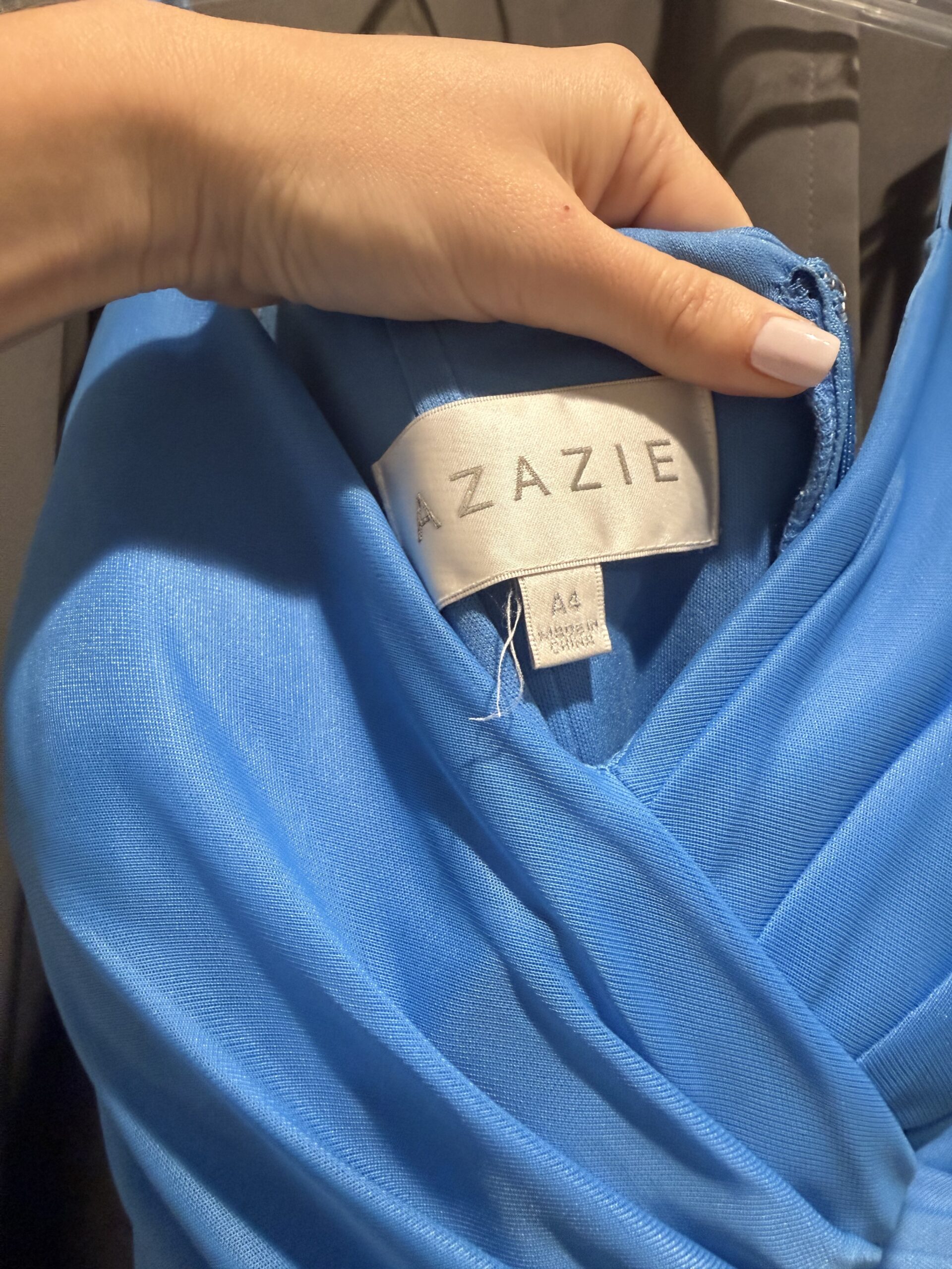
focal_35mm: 24
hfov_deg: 56.8
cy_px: 634
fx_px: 880
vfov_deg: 71.6
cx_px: 476
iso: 400
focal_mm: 2.22
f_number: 2.2
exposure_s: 1/58
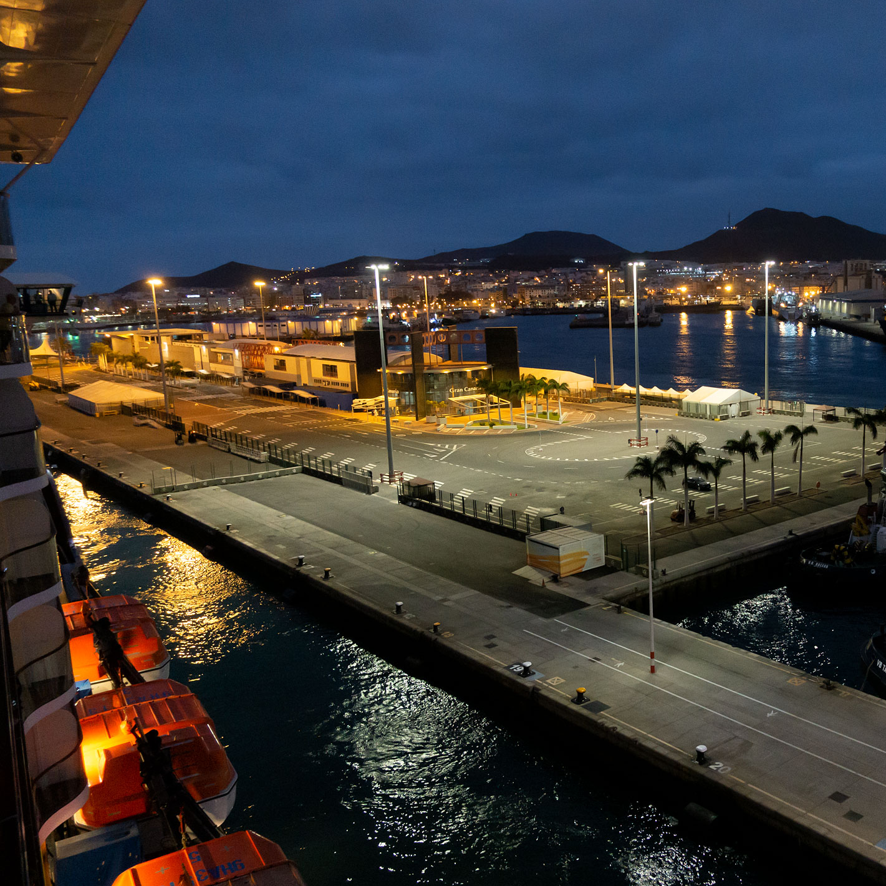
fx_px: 898
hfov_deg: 50.7
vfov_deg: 52.5
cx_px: 648
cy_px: 447
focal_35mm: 31
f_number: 2.8
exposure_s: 1/50
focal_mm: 8.8
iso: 1600
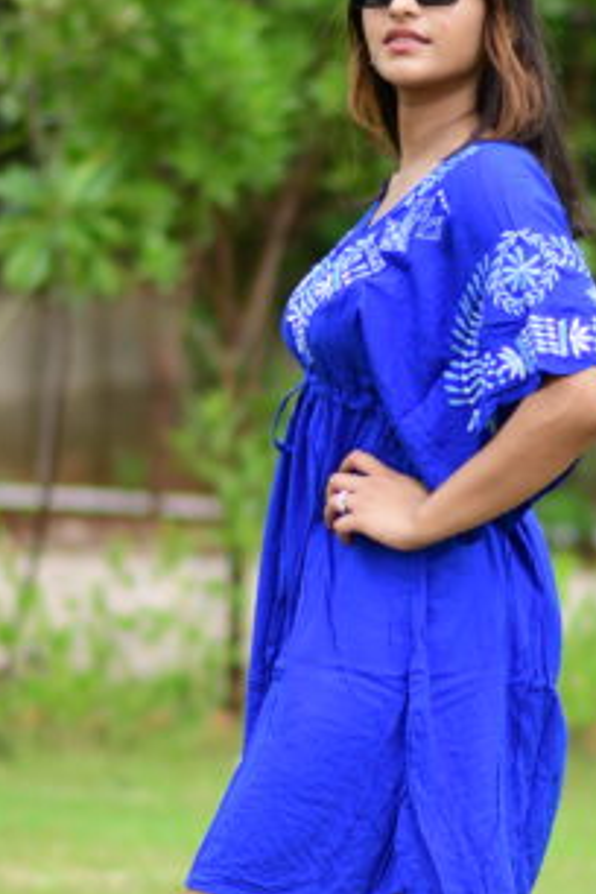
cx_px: 435
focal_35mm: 293
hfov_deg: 4.7
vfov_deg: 7.0
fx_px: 7276
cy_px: 577
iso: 160
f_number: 1.8
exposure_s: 1/2000
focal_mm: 85
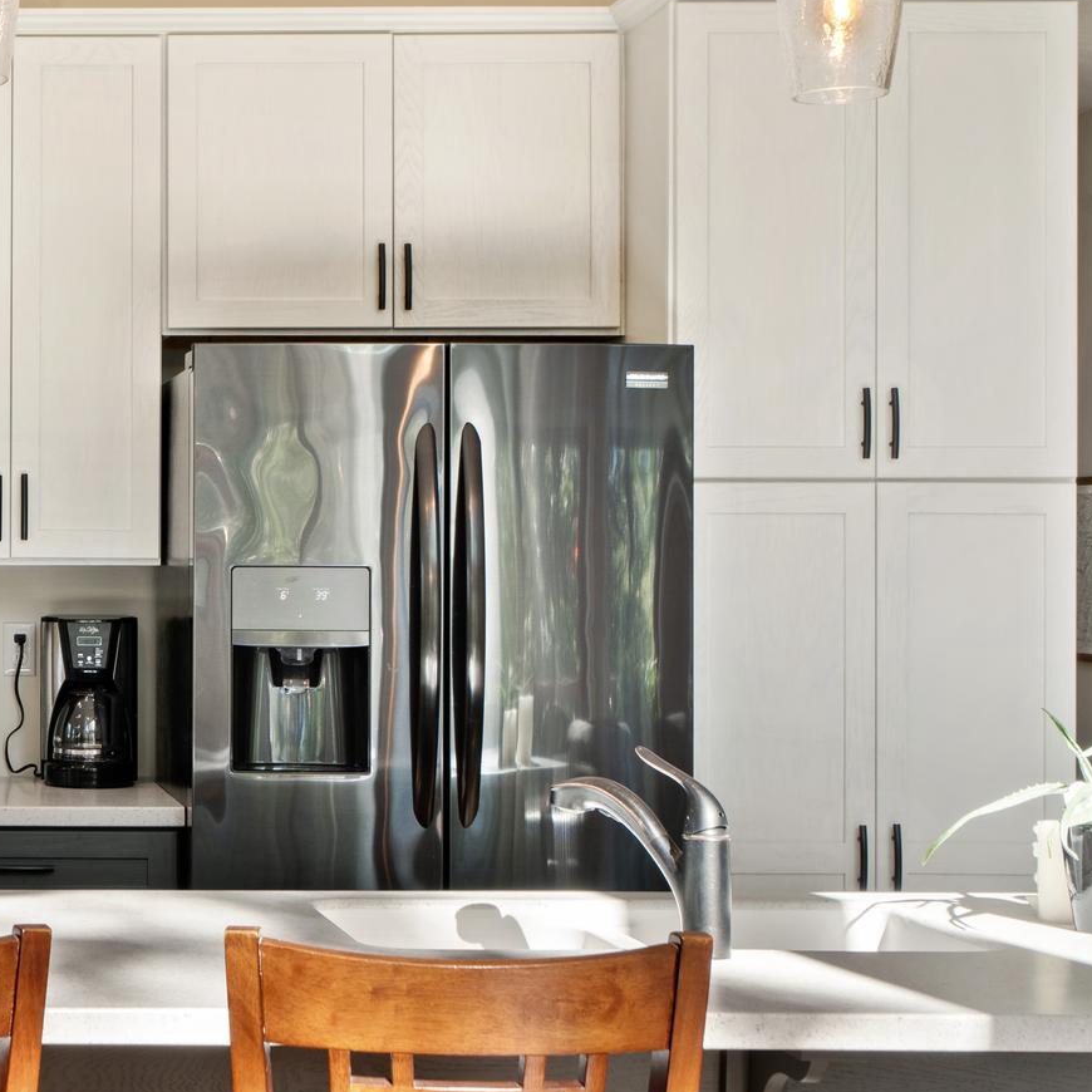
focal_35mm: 70
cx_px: -138
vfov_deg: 24.6
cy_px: 500
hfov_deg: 23.1
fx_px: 2498
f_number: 10
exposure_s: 1/10
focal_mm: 35
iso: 200
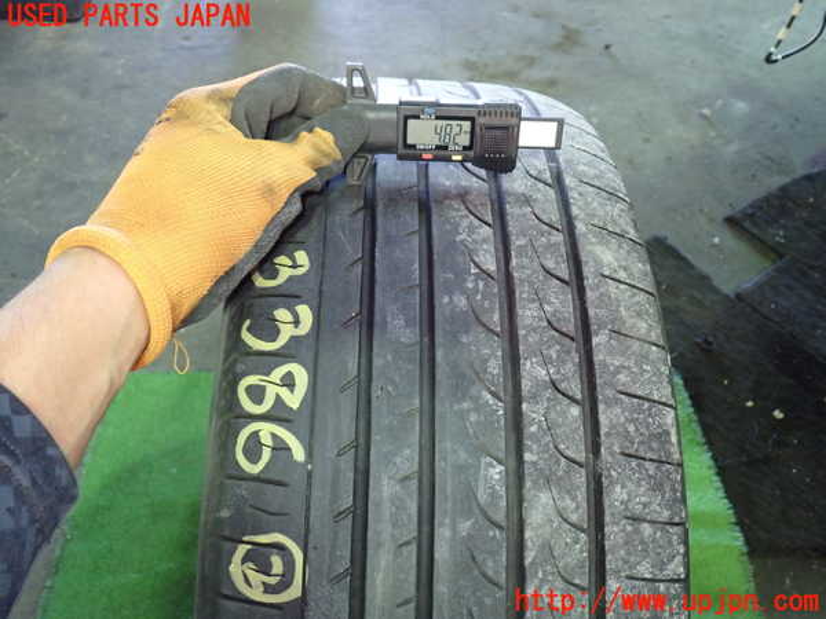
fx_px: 716
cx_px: 413
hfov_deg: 60.0
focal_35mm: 30
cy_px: 310
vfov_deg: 46.8
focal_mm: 5.4
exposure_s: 1/30
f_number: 2.3
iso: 500
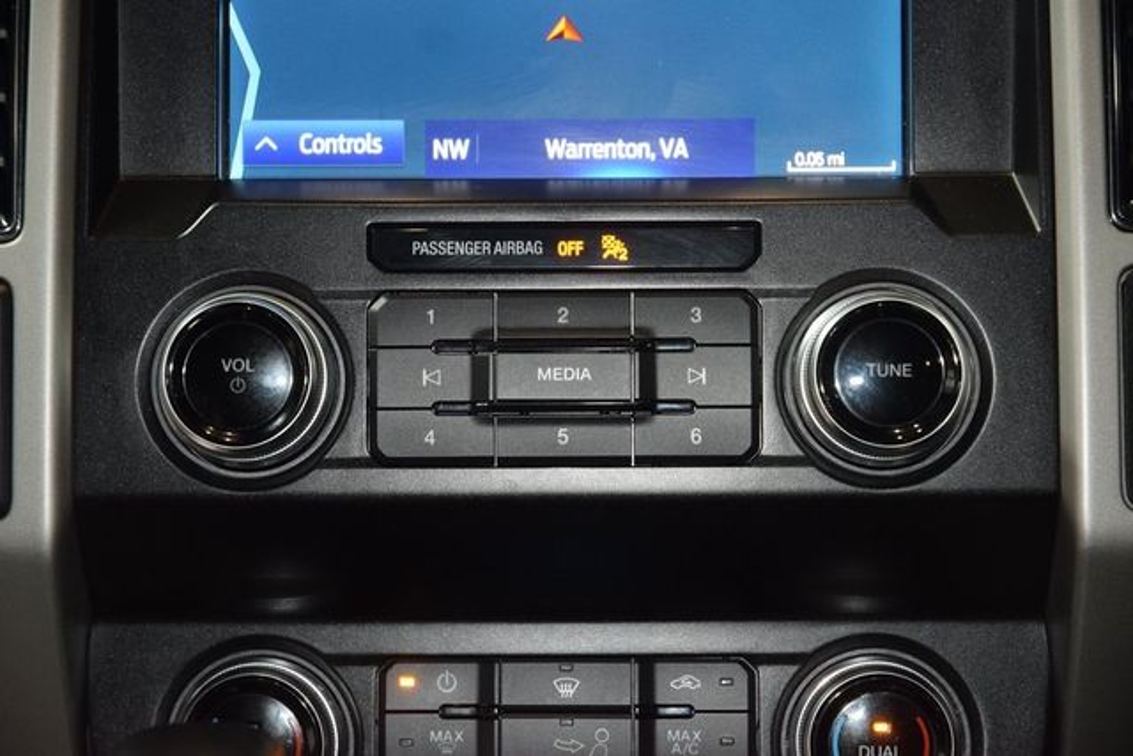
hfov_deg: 19.5
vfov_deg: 13.0
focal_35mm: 105
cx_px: 566
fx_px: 3305
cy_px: 378
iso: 1400
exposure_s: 1/30
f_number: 4.5
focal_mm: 70
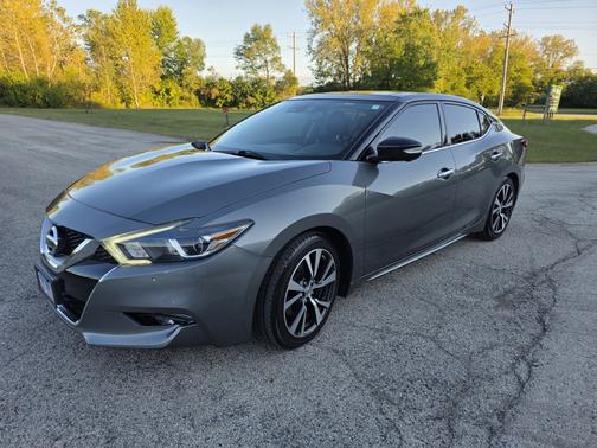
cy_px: 224
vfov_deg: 58.9
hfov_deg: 73.9
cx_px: 298
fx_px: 397
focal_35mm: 23
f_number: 1.7
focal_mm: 6.3
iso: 80
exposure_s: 1/1286
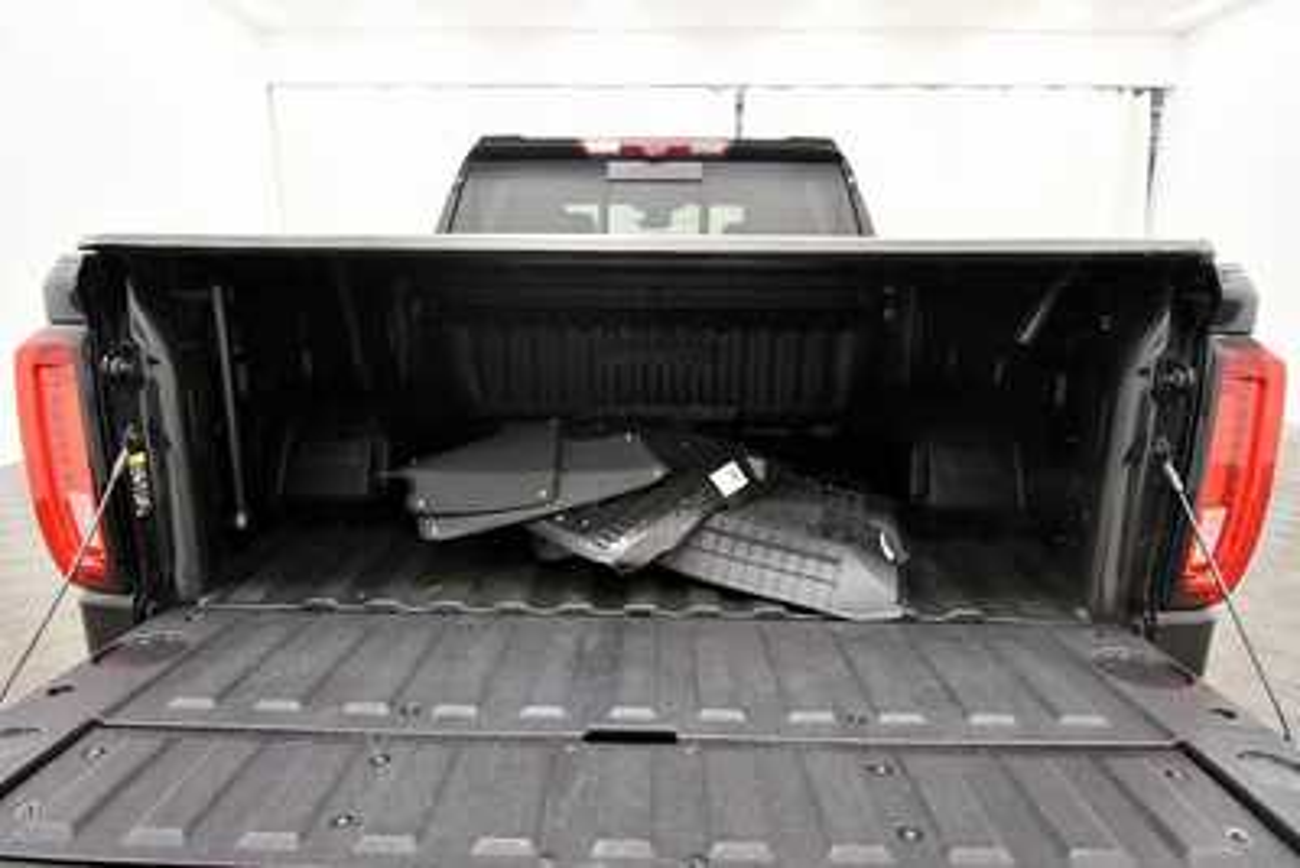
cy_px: 434
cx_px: 650
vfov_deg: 59.5
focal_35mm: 21
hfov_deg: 81.2
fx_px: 759
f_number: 5
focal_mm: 14
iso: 2200
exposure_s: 1/125
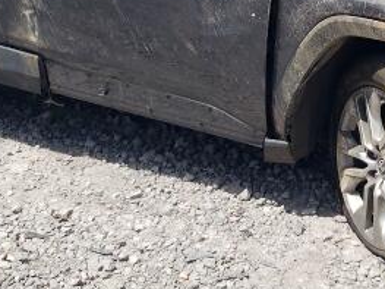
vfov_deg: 18.3
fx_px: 878
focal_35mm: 79
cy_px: 19
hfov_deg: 24.6
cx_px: 261
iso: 50
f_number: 1.5
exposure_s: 1/3333
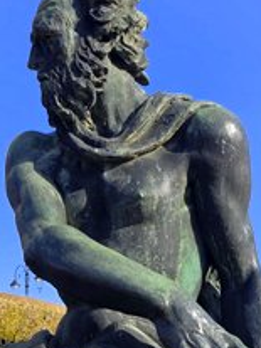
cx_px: 52
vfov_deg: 24.7
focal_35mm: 71
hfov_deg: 20.5
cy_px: 424
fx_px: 715
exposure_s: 1/3177
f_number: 1.7
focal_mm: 6.3
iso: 80
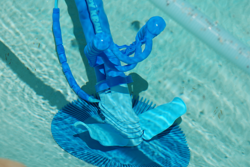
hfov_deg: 19.4
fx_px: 730
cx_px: 125
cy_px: 84
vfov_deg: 13.1
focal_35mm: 105
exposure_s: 1/1600
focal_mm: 70
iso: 100
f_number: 4.5
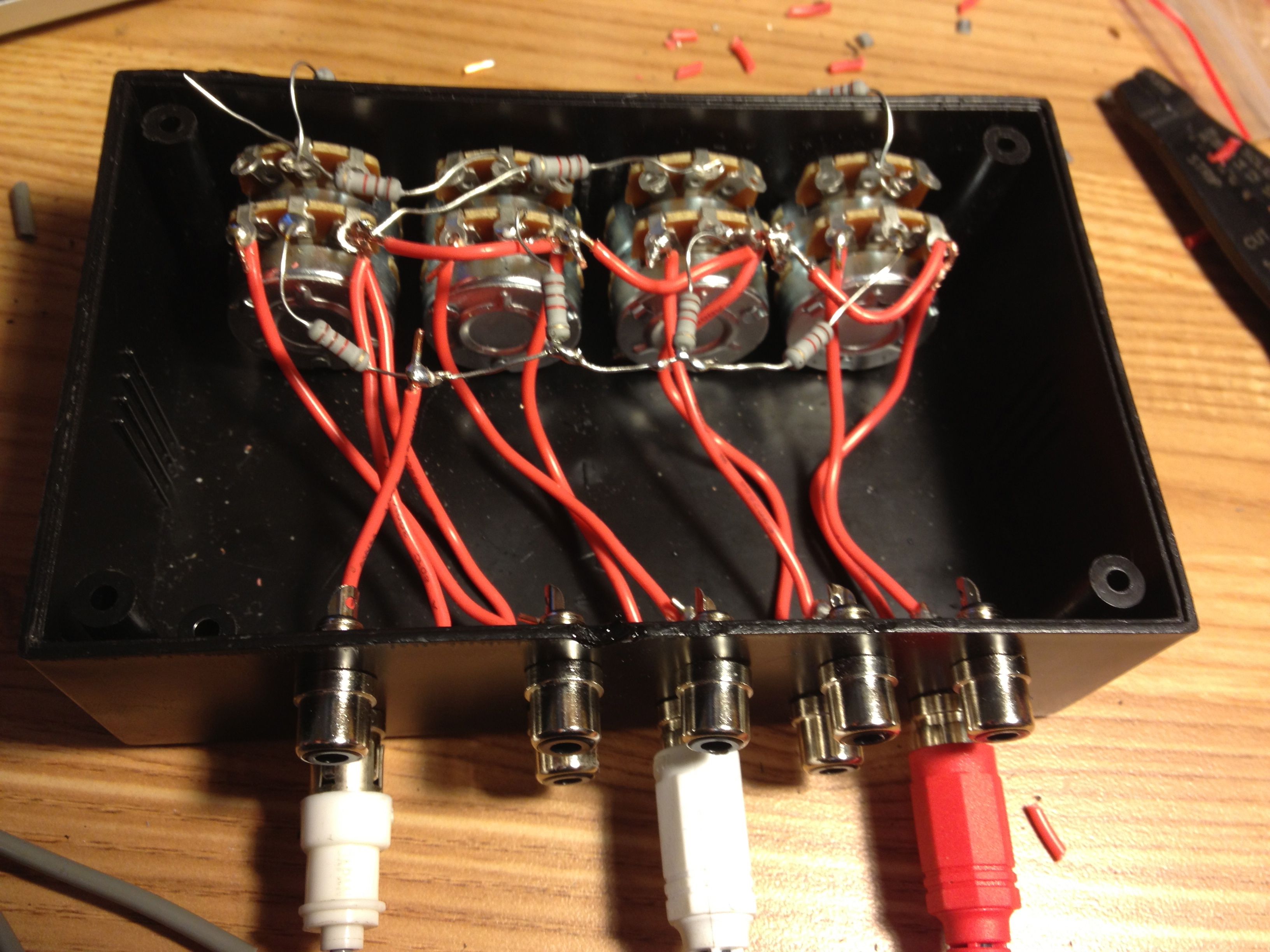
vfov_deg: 40.7
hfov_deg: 52.6
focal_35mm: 35
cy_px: 476
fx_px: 1284
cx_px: 635
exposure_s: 1/20
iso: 50
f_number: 2.4
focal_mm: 4.28
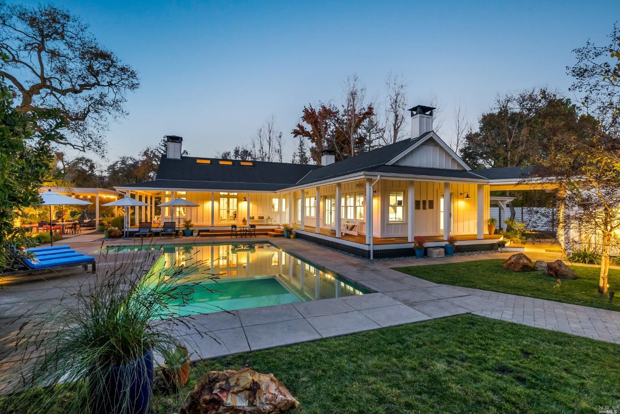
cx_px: 310
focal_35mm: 16
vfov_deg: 73.8
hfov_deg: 96.7
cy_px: 207
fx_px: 276
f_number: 10
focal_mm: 16
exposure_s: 1/3
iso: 1600
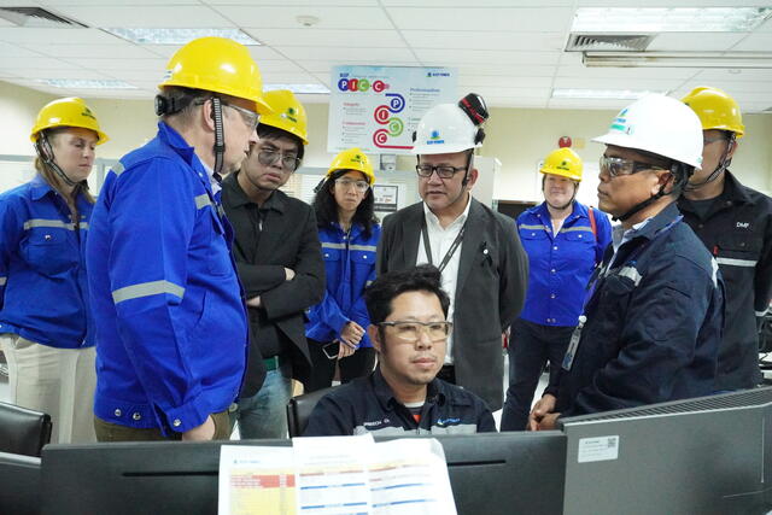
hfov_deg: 57.2
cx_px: 386
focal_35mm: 33
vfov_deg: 40.0
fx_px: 708
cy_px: 258
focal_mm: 22
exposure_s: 1/320
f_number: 6.3
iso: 16000
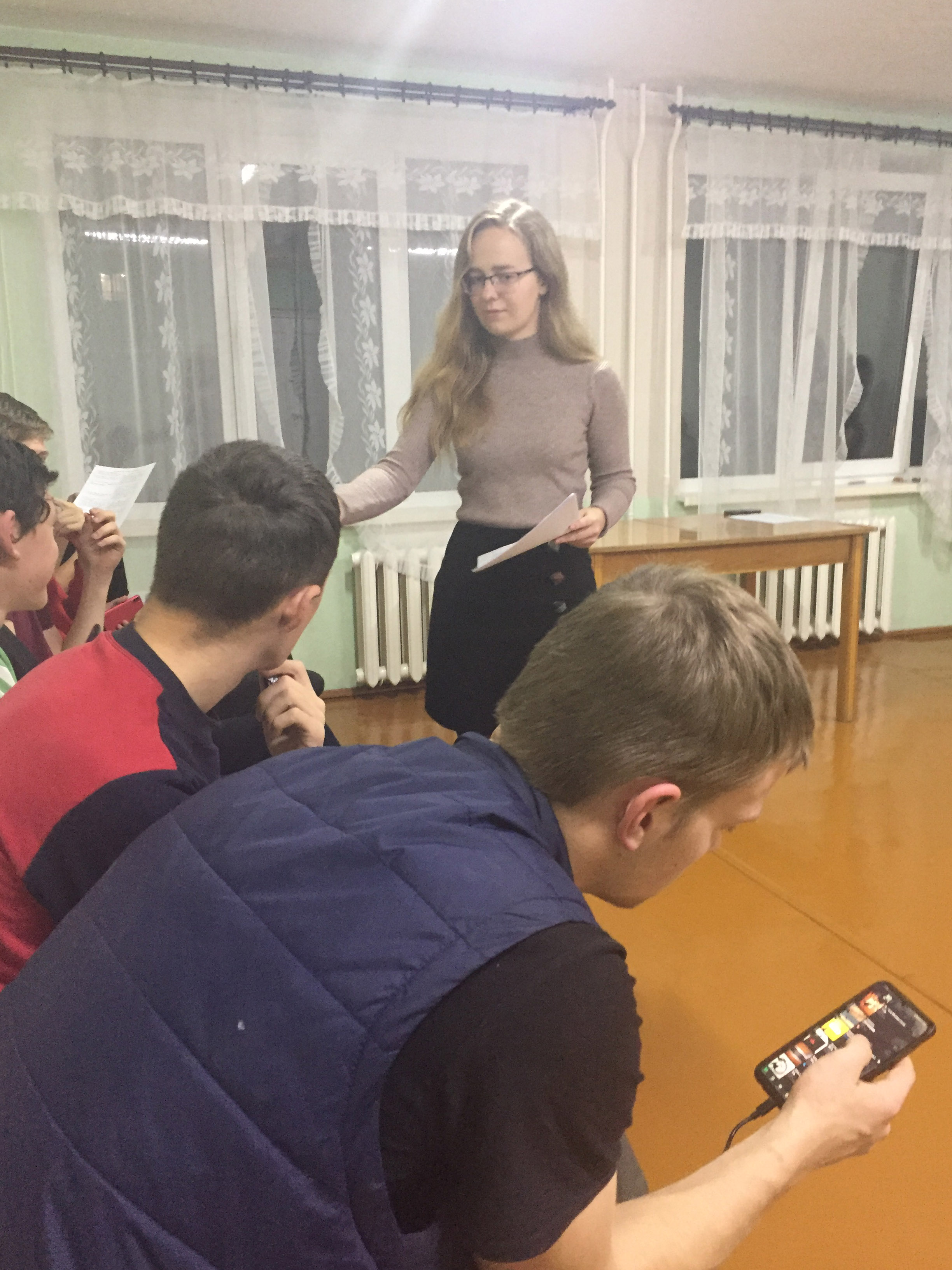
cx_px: 476
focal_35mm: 29
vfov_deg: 61.7
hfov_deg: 48.2
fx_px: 1063
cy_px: 635
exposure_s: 1/25
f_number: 2.2
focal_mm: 4.15
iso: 250
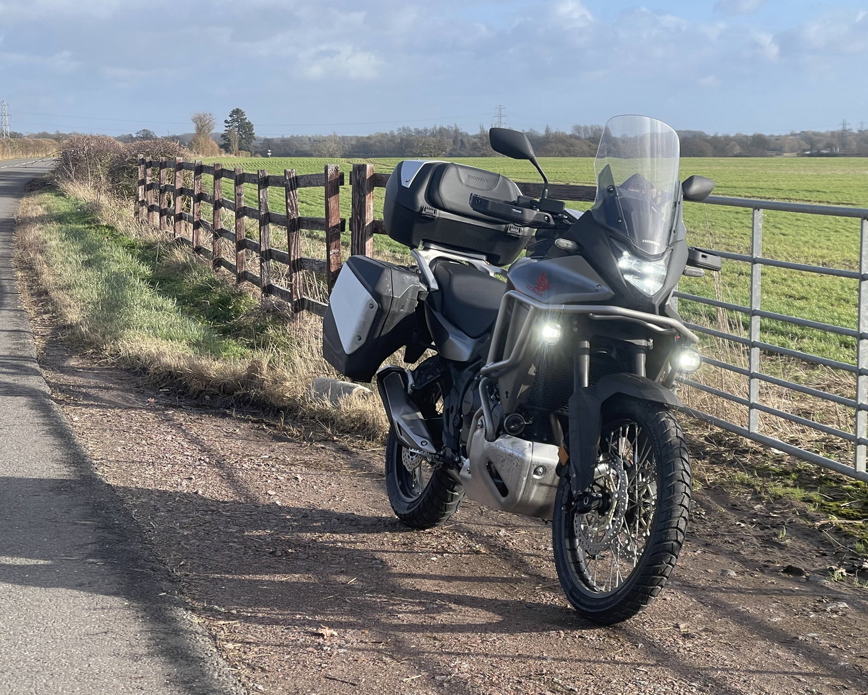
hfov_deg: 25.0
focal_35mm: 76
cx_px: 366
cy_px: 329
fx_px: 1952
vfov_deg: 20.2
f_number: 2.2
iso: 20
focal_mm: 7.5
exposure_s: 1/630
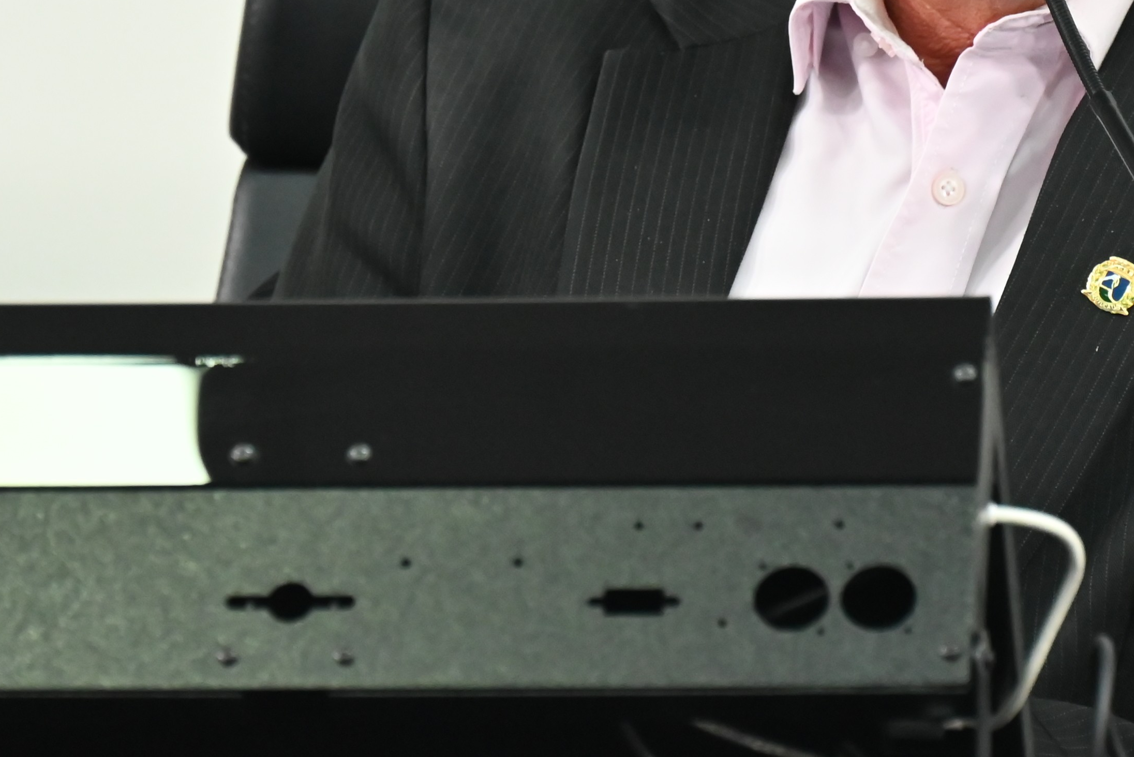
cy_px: -74
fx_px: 17298
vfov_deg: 2.5
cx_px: 615
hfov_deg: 3.8
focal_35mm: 549
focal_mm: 200
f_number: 6.3
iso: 3200
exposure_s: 1/160
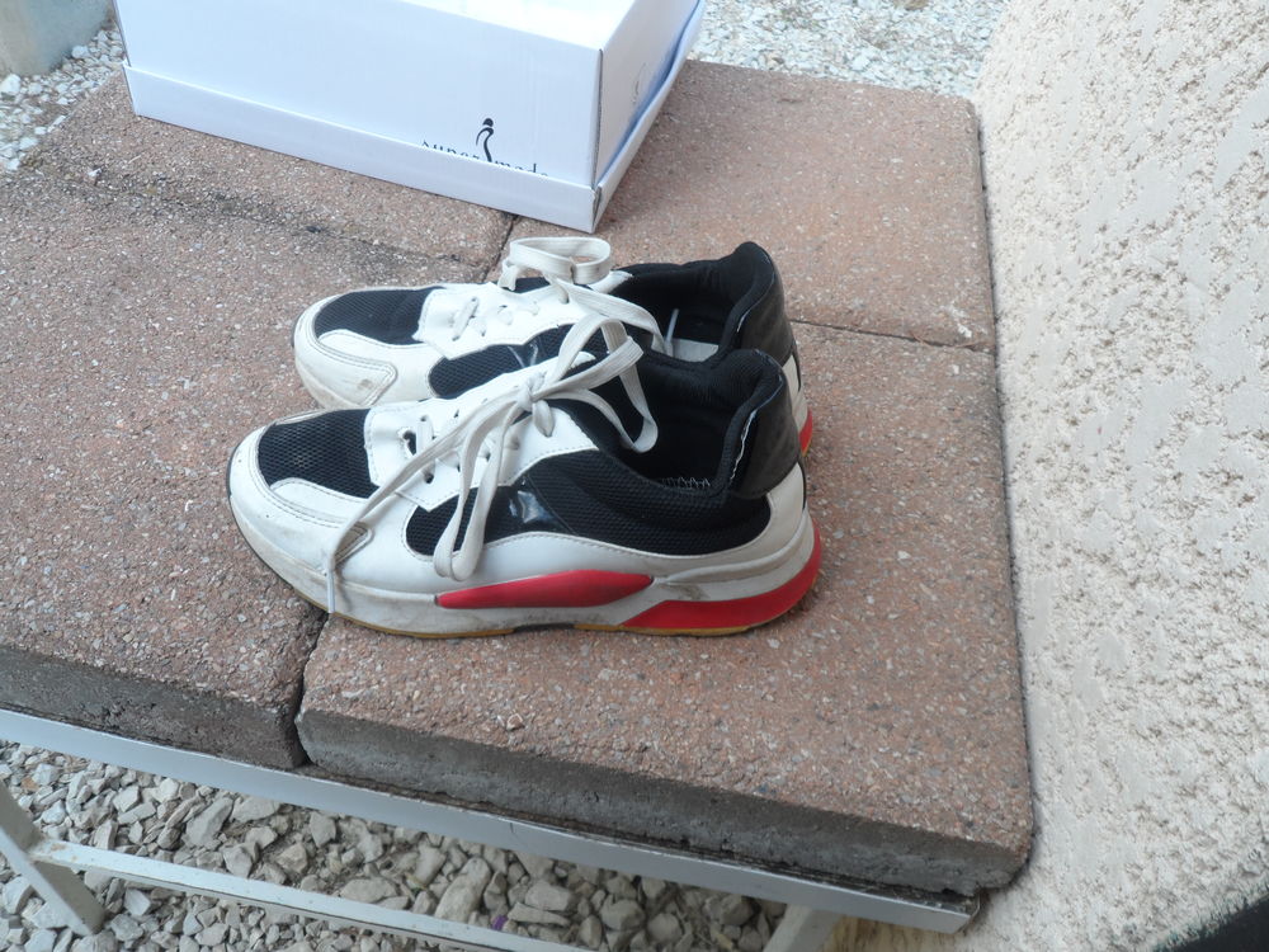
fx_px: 1026
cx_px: 634
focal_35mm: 28
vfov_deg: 49.7
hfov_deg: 63.4
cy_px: 476
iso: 80
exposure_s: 1/45
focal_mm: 4.9
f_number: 3.1
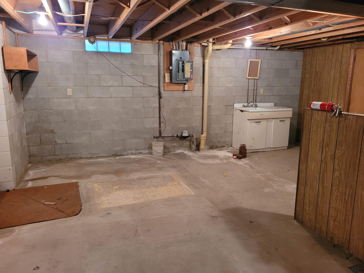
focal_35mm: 26
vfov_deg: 53.1
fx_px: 273
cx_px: 182
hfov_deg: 67.3
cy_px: 136
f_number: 1.8
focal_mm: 5.4
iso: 640
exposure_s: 1/40
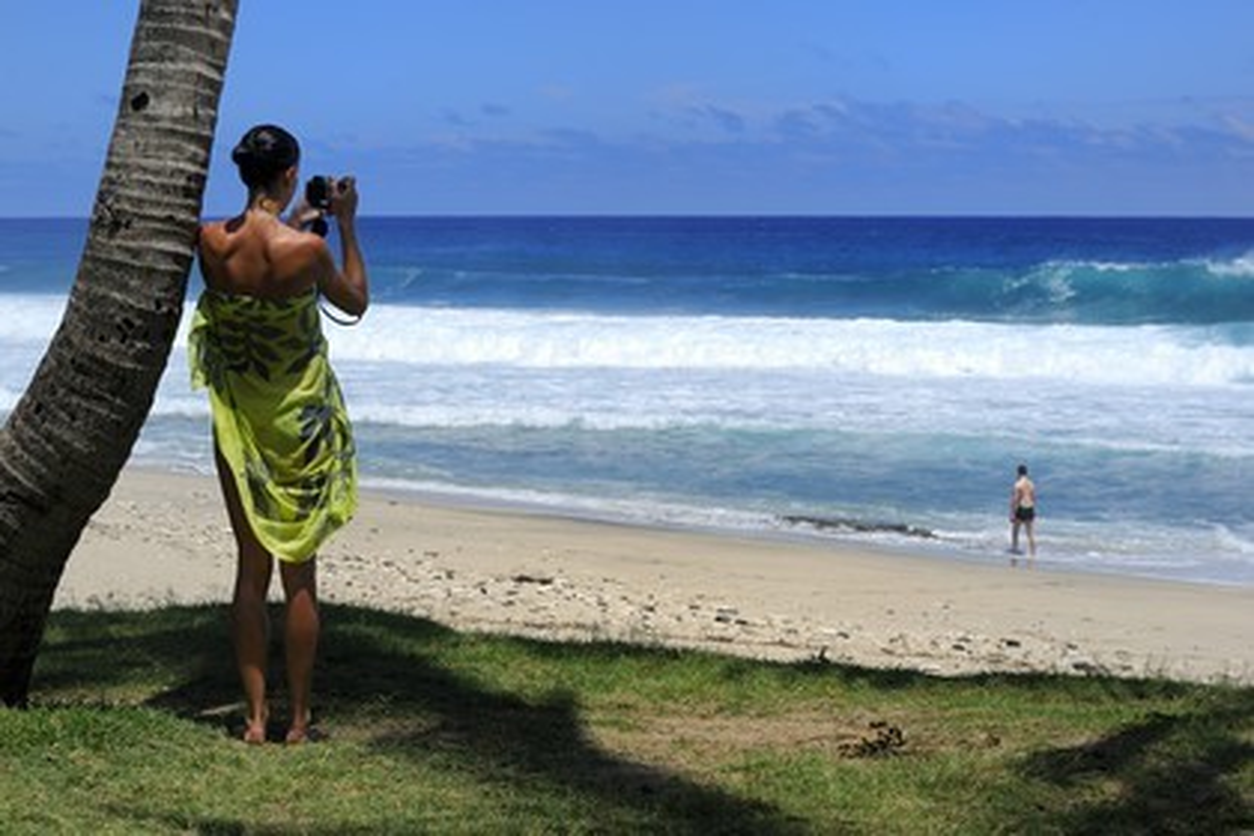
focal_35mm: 70
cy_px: 418
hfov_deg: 28.8
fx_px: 2438
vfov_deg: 19.5
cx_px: 627
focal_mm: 70
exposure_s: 1/400
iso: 200
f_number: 11
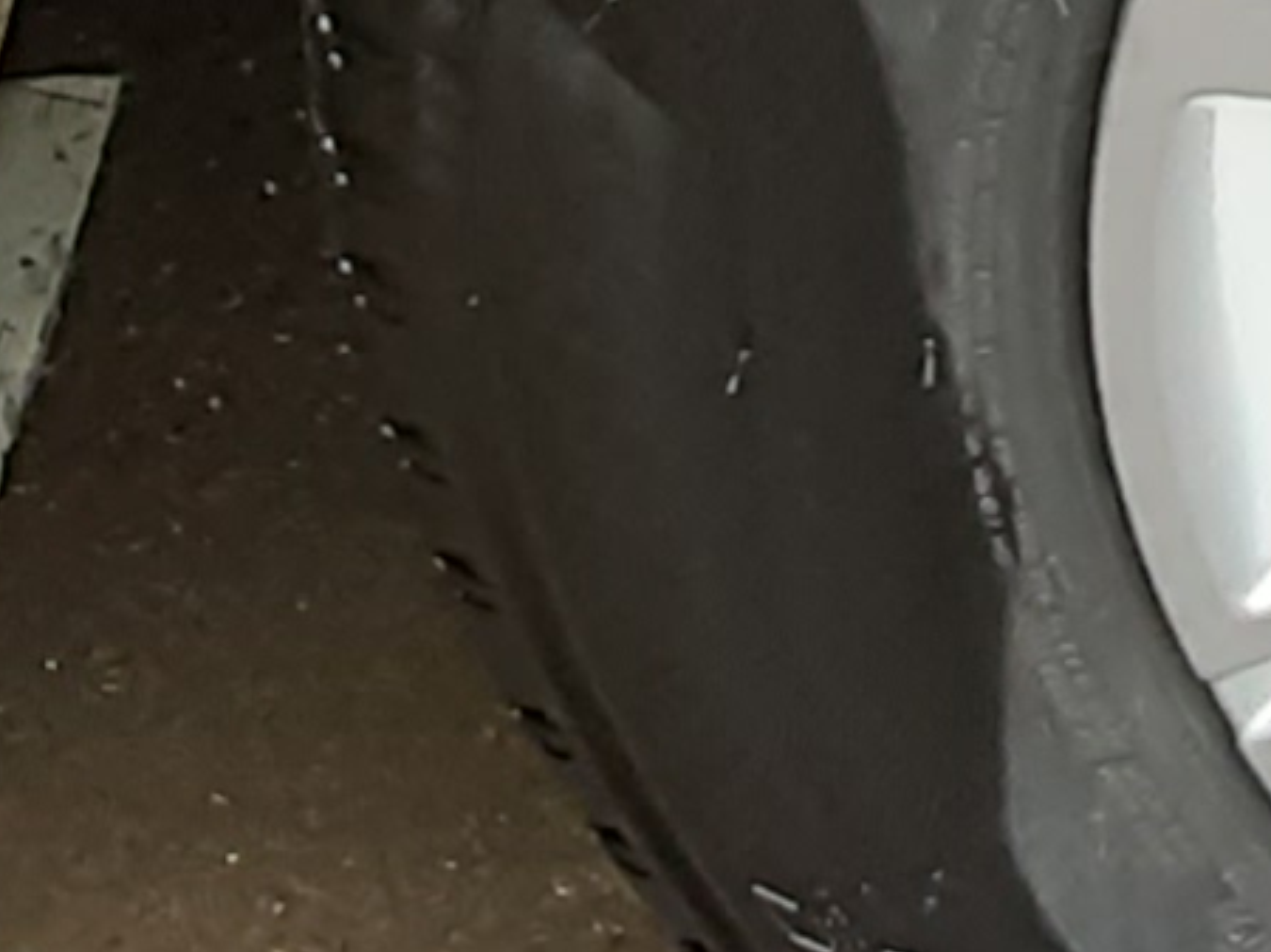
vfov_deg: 6.8
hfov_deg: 9.6
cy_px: -1997
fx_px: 7193
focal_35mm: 196
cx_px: 2353
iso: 125
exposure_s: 1/33
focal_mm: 2.91
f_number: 1.9
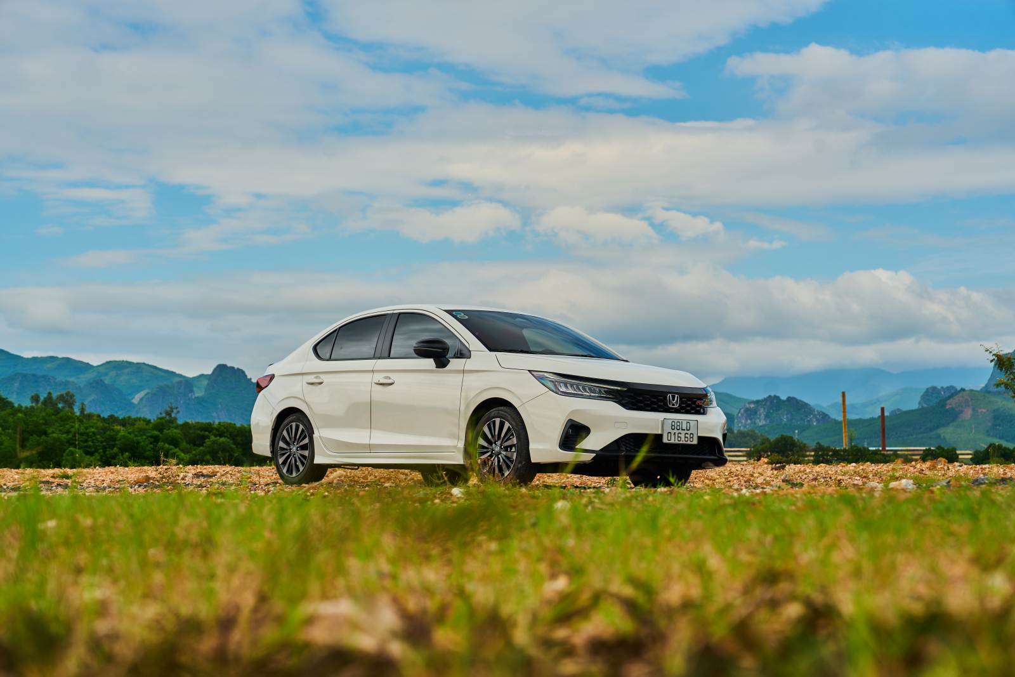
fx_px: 1974
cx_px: 508
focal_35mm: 70
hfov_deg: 28.8
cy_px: 338
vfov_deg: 19.5
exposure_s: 1/200
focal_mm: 70
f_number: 5.6
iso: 50
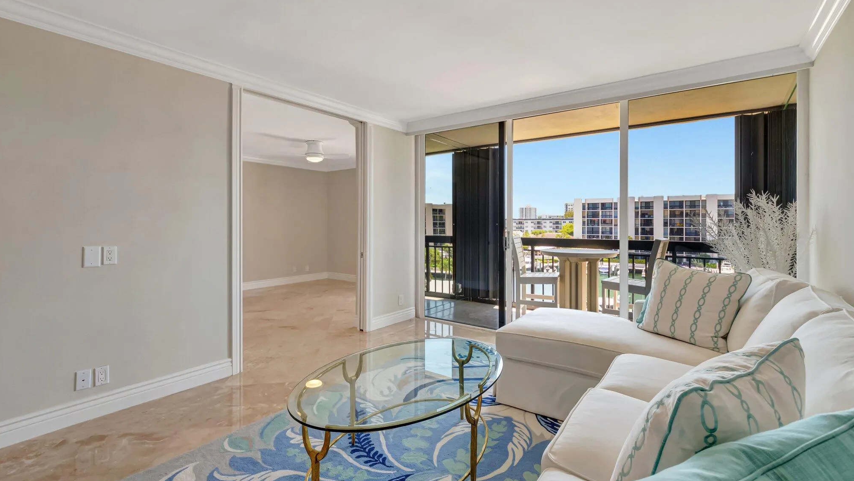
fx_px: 362
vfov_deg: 67.0
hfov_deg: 99.4
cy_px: 224
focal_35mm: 16
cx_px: 423
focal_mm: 10
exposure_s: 1/30
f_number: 8
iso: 640
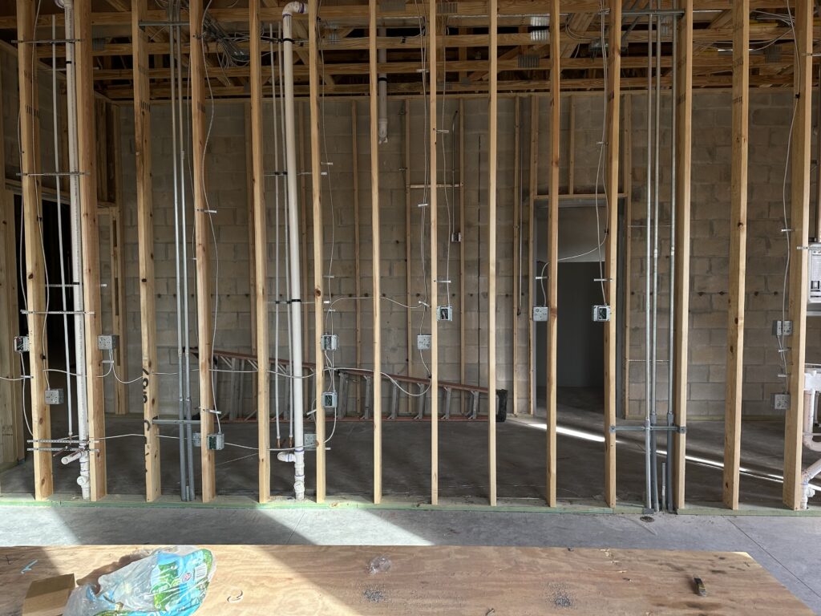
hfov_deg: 71.6
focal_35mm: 24
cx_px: 410
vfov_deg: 56.8
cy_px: 308
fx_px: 569
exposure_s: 1/190
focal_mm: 6.86
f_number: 1.78
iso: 64
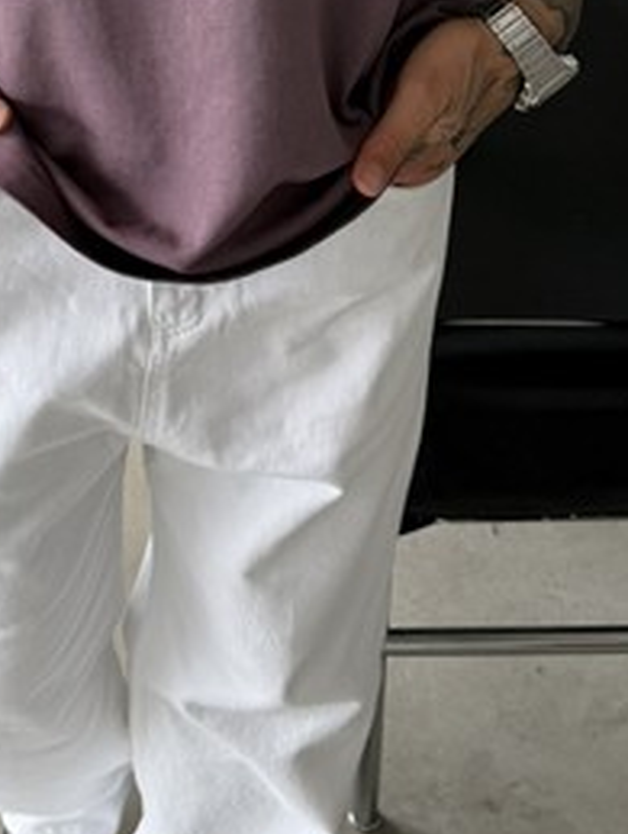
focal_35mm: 74
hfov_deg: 19.7
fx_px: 1786
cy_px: 58
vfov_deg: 25.4
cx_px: 90
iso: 100
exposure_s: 1/121
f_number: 1.78
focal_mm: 6.76
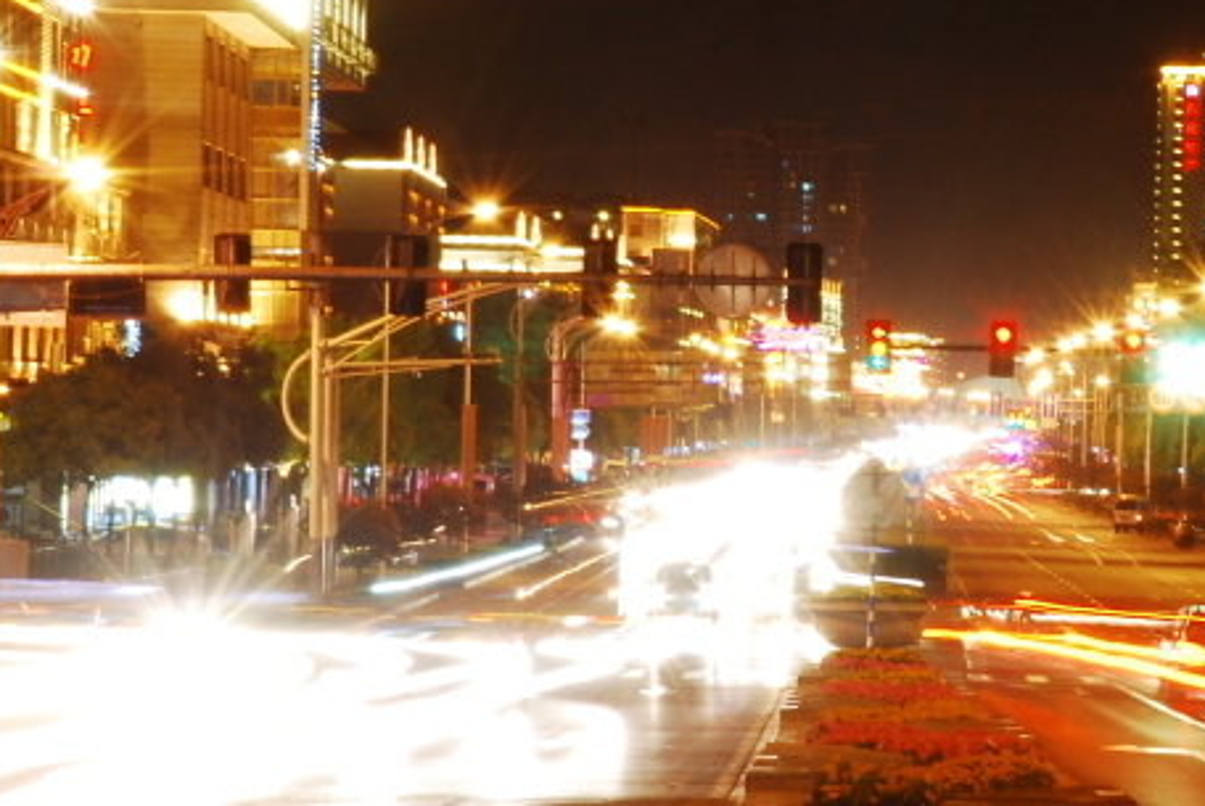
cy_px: 400
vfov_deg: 6.6
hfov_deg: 9.8
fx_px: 7002
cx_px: 1115
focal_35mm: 209
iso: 200
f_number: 22
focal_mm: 62
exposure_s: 25
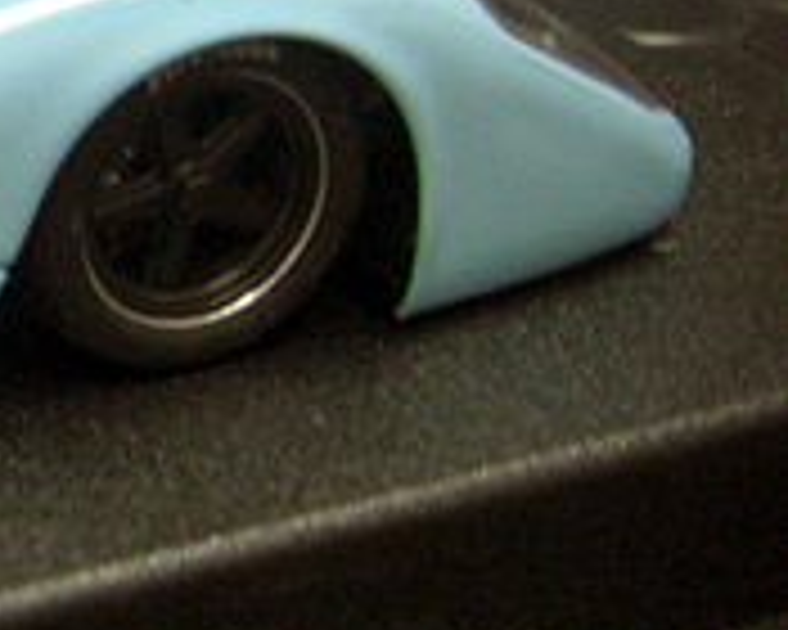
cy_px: 169
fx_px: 2472
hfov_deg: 16.7
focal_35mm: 106
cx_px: -329
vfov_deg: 14.5
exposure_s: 1/25
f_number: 3.4
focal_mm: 6.3
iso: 200
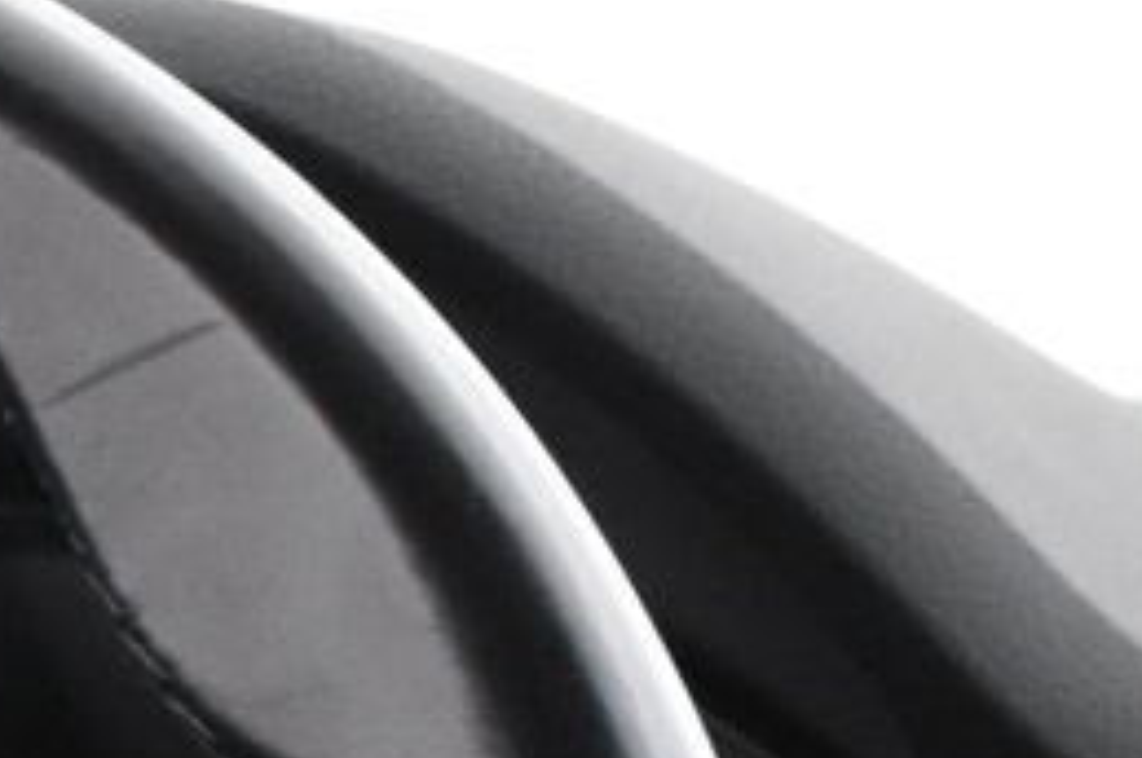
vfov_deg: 5.1
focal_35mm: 263
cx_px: -1362
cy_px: 1507
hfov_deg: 7.4
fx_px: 8332
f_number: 4.2
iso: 3200
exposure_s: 1/30
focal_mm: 28
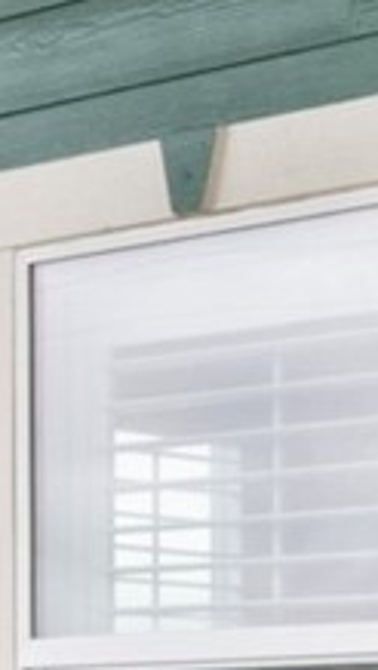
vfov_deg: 14.3
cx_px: 427
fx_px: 2596
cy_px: 768
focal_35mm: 146
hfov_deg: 8.3
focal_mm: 14
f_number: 9
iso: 800
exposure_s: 1/8
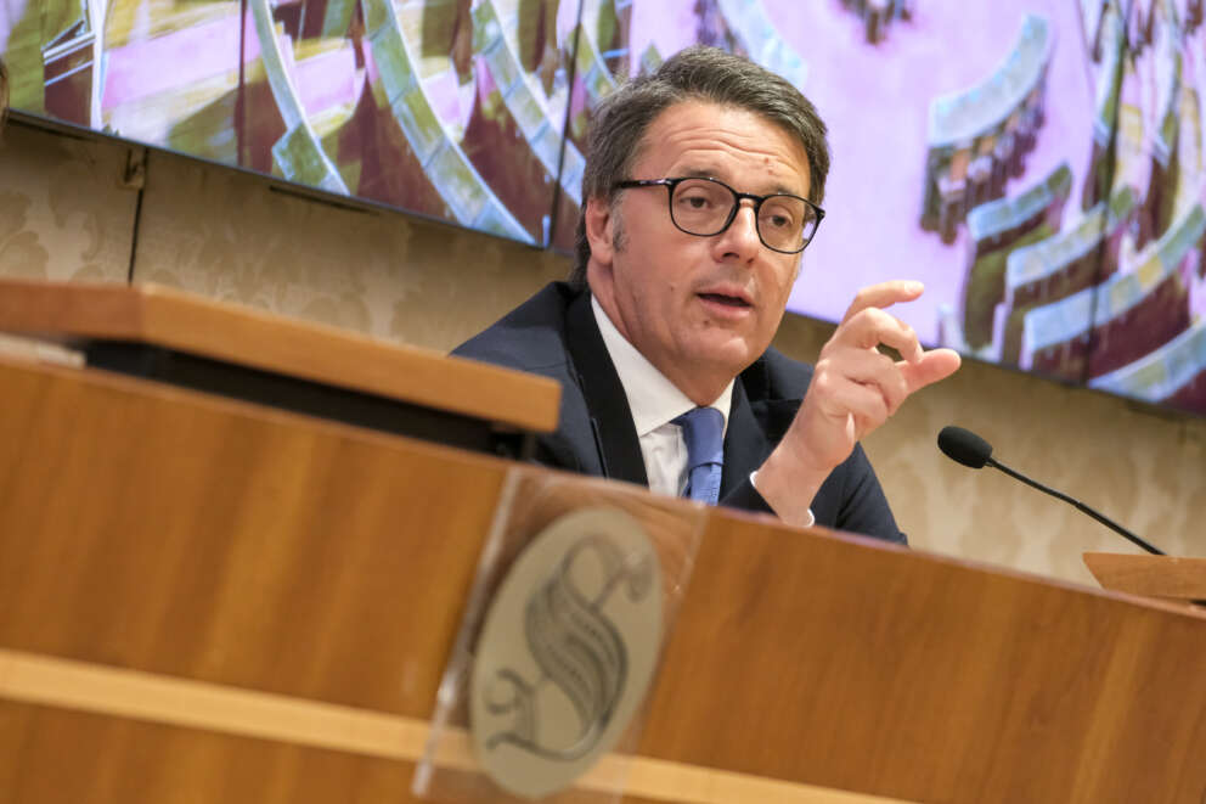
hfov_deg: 9.3
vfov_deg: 6.2
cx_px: 603
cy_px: 402
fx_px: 7435
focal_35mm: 222
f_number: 4.7
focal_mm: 147.9
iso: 4000
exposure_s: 1/125
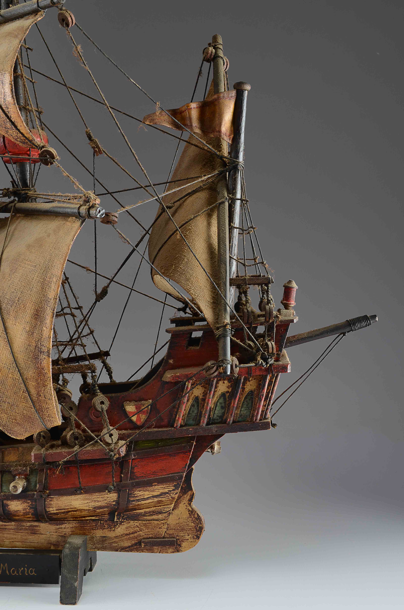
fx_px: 812
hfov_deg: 28.0
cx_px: 202
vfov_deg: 41.2
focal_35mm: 48
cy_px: 305
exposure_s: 1/80
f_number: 9
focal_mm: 32
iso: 100
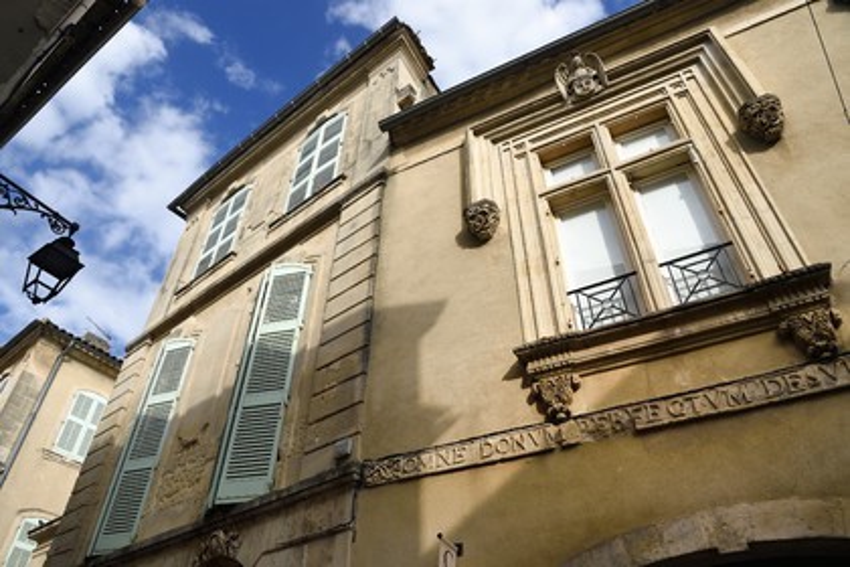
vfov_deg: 53.1
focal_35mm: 24
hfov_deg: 73.7
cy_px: 284
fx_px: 567
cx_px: 425
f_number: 13
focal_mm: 24
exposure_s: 1/250
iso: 200
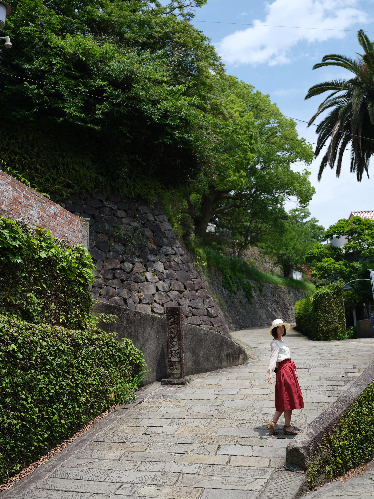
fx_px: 533
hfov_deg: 38.7
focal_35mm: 37
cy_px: 250
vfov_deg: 50.1
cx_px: 187
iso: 100
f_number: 4
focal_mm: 47.3
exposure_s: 1/680
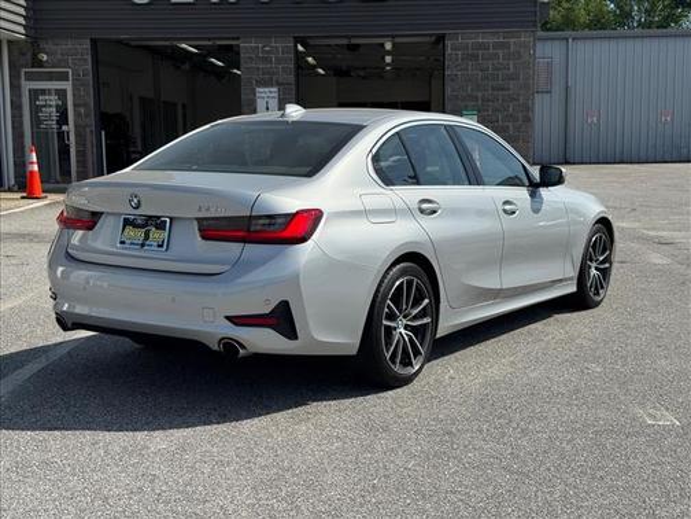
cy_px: 260
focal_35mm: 48
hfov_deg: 39.7
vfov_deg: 30.3
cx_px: 346
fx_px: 958
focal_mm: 6.76
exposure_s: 1/6410
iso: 64
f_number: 1.78
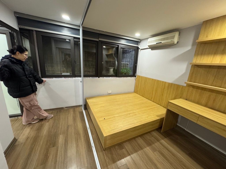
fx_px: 91
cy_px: 84
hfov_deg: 102.1
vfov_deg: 85.7
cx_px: 113
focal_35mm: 14
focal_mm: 2.22
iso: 320
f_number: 2.2
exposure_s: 1/50
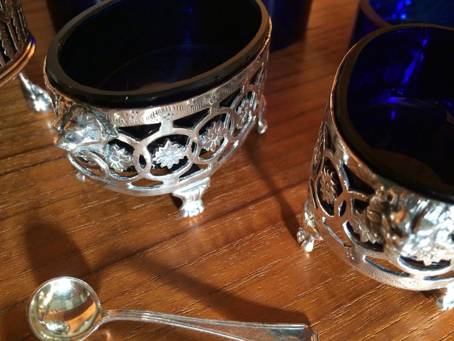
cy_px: 170
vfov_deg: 46.8
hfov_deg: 60.0
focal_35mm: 30
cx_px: 227
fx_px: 393
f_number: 2.2
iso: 320
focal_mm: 4.12
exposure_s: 1/24
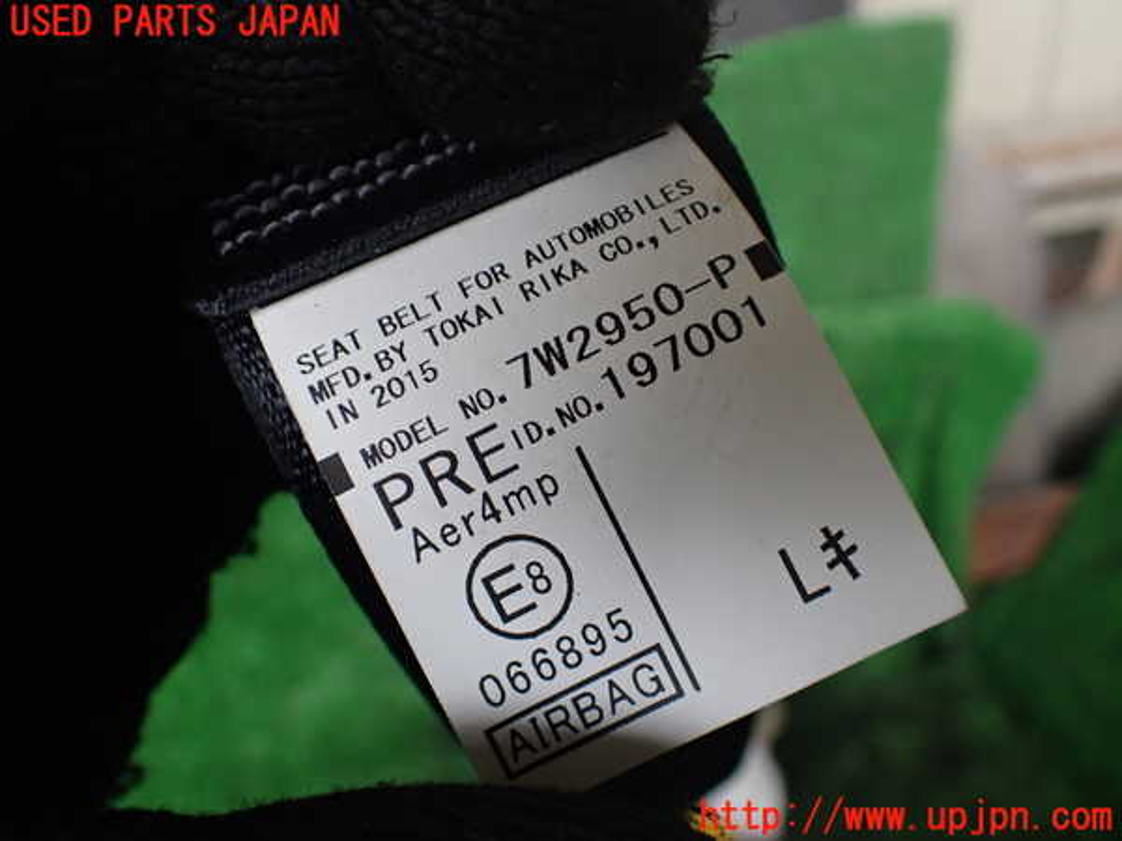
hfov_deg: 60.0
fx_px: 972
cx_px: 561
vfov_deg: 46.8
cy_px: 420
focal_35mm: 30
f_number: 2.3
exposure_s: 1/125
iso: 250
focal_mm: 5.4
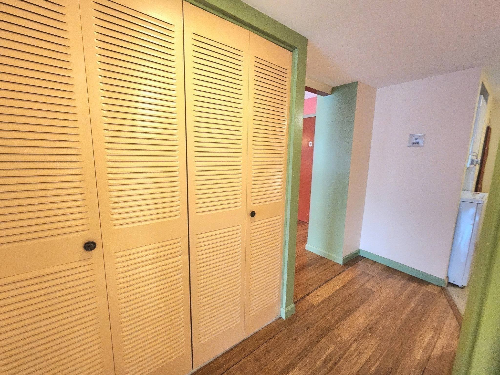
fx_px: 188
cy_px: 188
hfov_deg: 106.2
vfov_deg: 89.9
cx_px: 250
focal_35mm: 13
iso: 500
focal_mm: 2.2
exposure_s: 1/30
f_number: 2.2
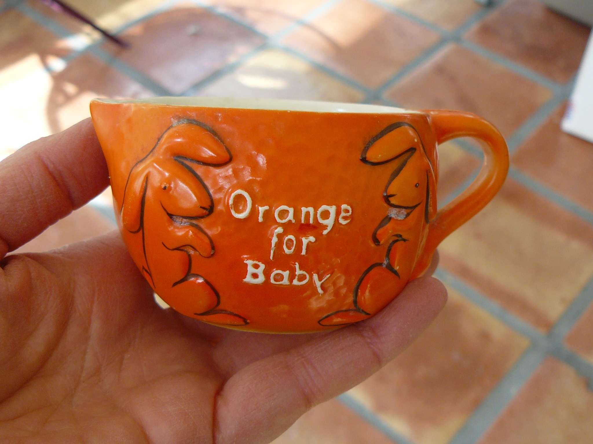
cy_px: 222
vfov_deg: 31.5
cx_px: 296
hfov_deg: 41.2
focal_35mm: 46
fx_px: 788
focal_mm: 6
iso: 100
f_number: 2.8
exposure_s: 1/100
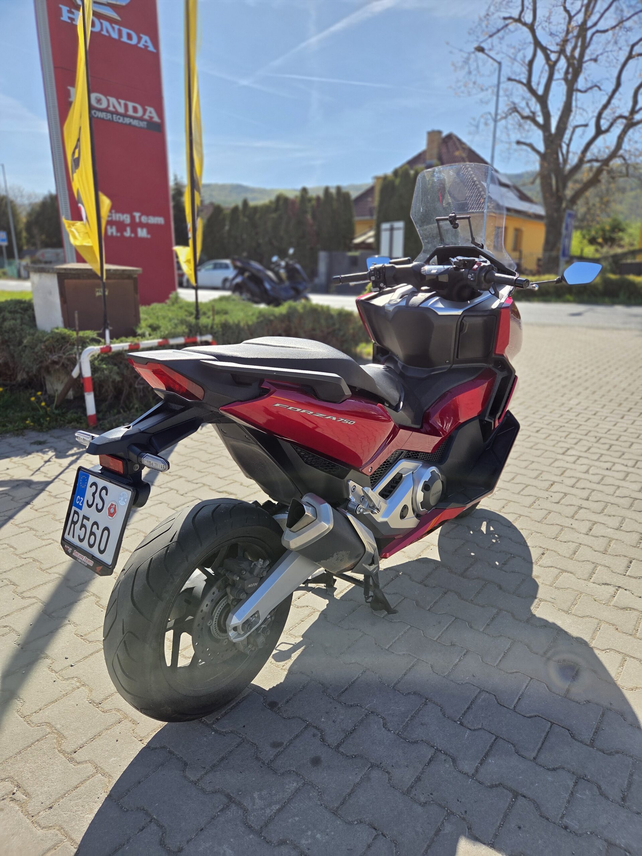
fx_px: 569
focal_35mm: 23
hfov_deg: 58.9
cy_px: 428
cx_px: 321
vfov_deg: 73.9
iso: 80
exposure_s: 1/3273
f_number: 1.8
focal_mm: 5.4
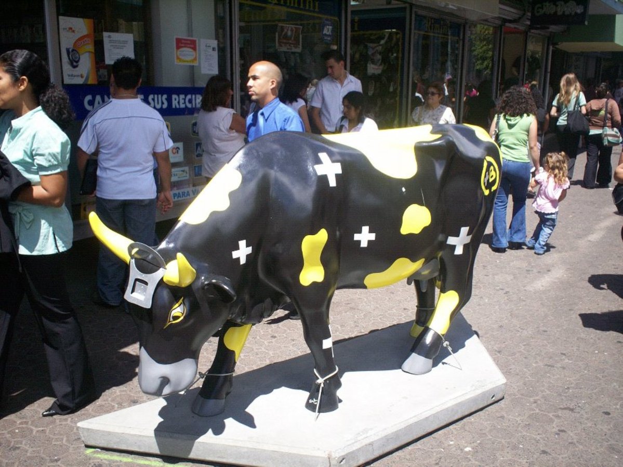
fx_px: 648
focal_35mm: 36
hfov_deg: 51.4
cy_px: 234
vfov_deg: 39.6
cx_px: 312
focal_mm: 6
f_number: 4.5
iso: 100
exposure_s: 1/340
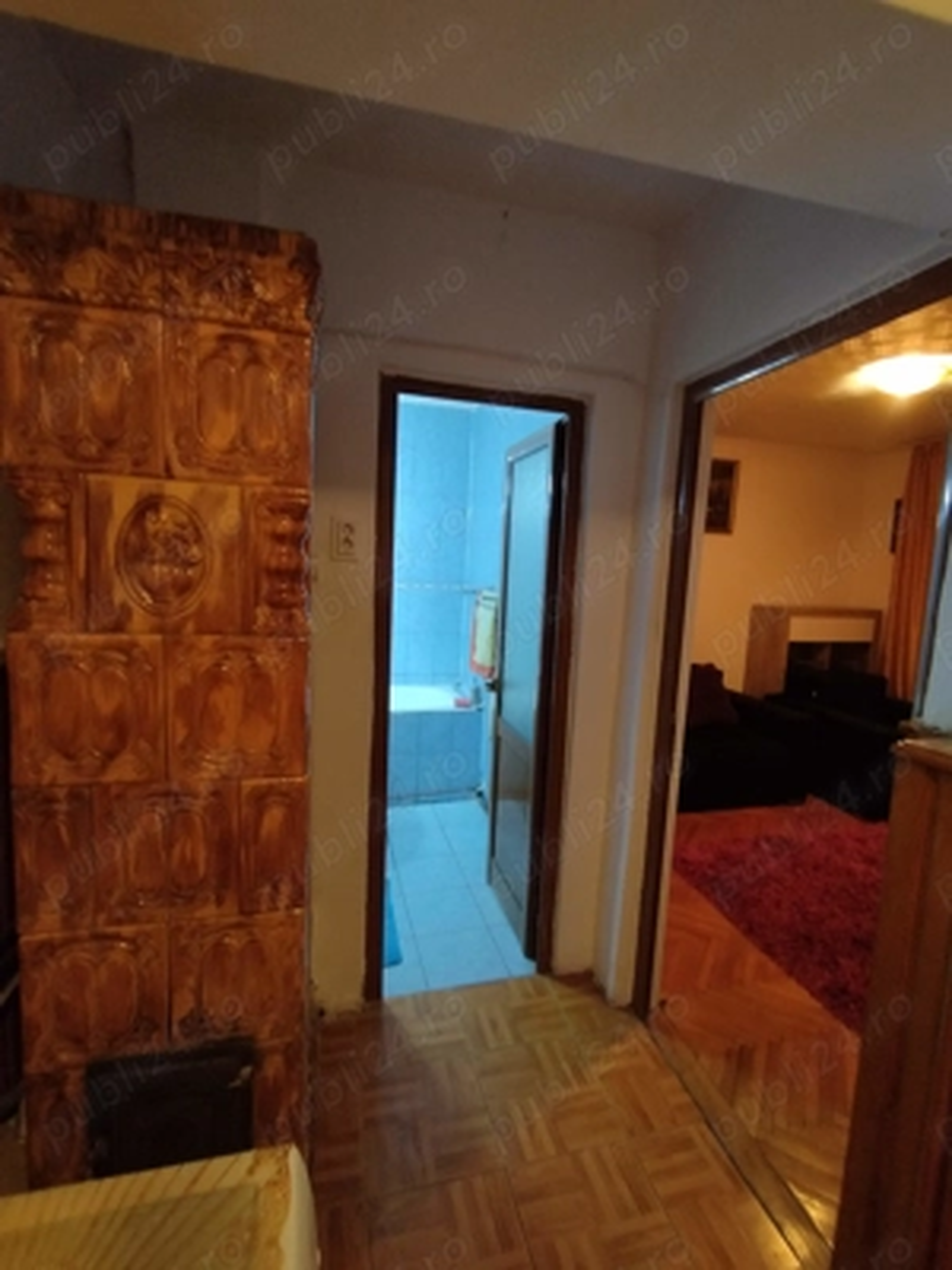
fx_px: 587
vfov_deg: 94.5
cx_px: 476
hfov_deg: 78.1
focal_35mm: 16
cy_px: 635
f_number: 2.2
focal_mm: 1.65
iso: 170
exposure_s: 1/16.7
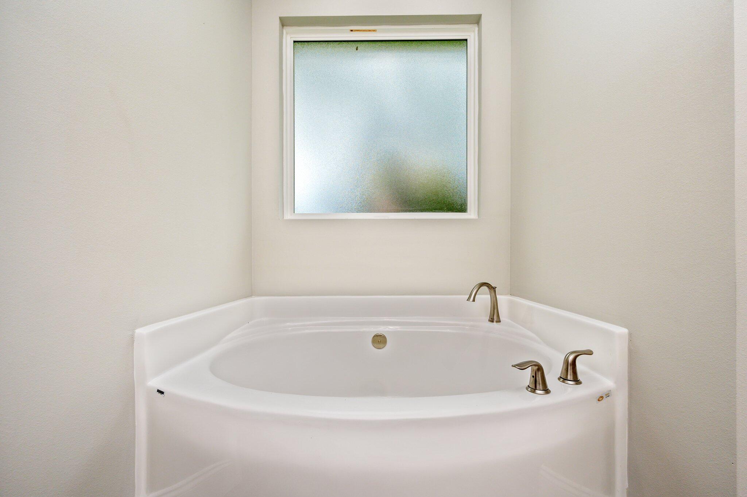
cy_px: 248
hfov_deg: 104.3
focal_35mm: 14
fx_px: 290
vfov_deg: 81.1
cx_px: 374
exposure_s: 1/100
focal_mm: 14
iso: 320
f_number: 9
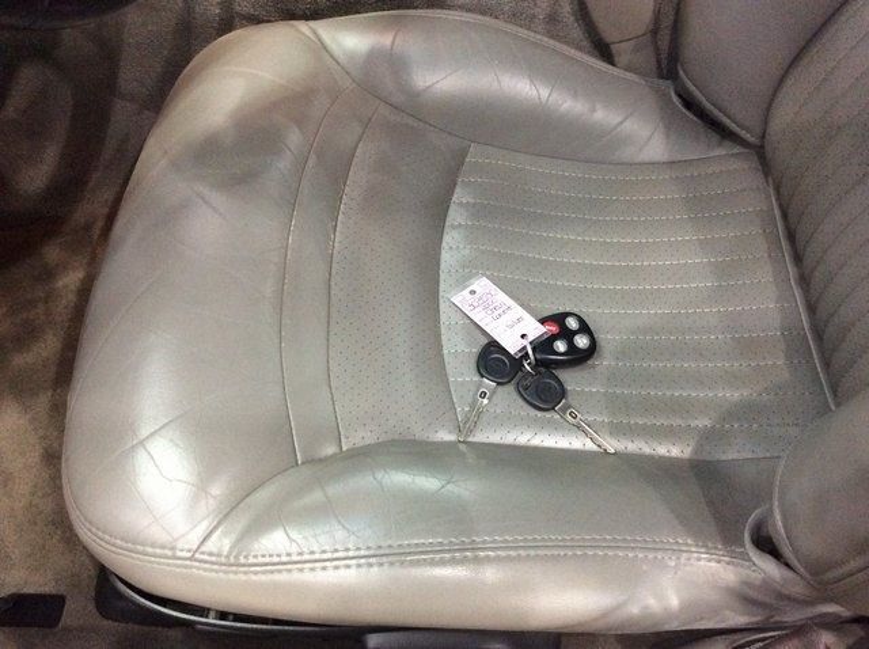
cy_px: 324
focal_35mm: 32
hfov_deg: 56.9
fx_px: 802
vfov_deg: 44.1
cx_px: 434
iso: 250
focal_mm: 3.3
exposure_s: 1/25
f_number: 2.4
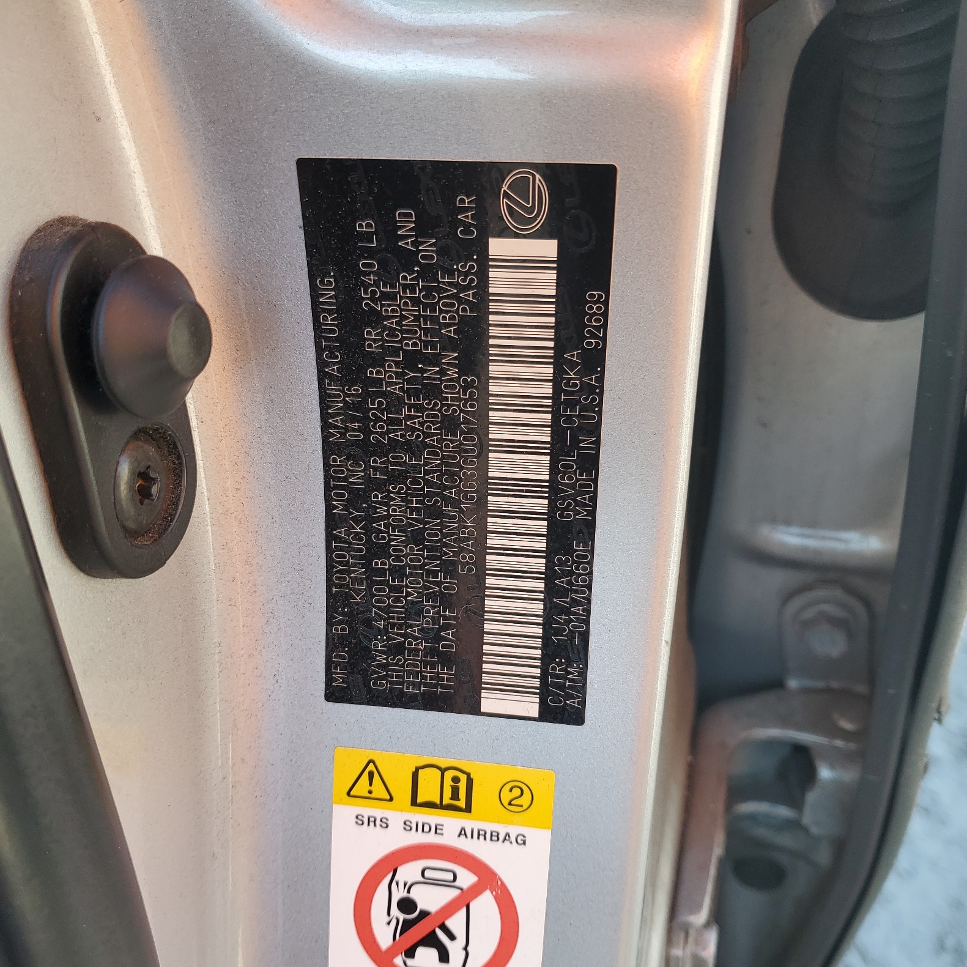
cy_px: 499
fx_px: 980
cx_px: 489
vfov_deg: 52.5
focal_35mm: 31
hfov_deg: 52.5
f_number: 1.5
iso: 50
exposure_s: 1/278
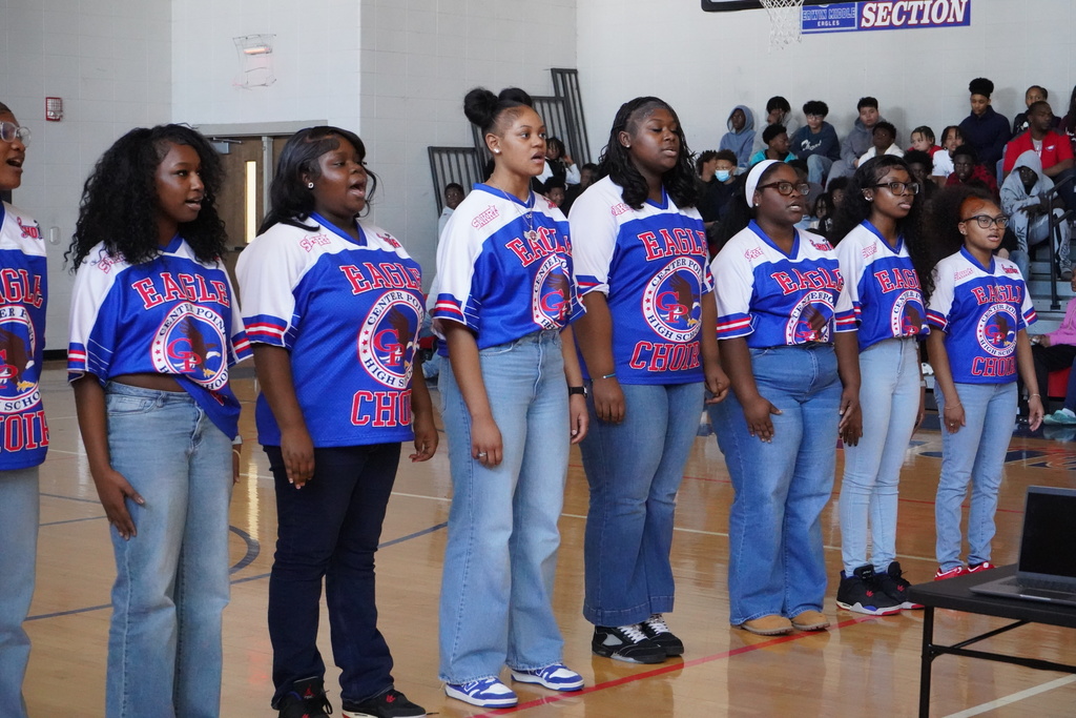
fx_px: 2092
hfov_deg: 28.8
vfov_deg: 19.5
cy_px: 359
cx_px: 538
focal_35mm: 70
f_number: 9
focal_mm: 70
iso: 20000
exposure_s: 1/100
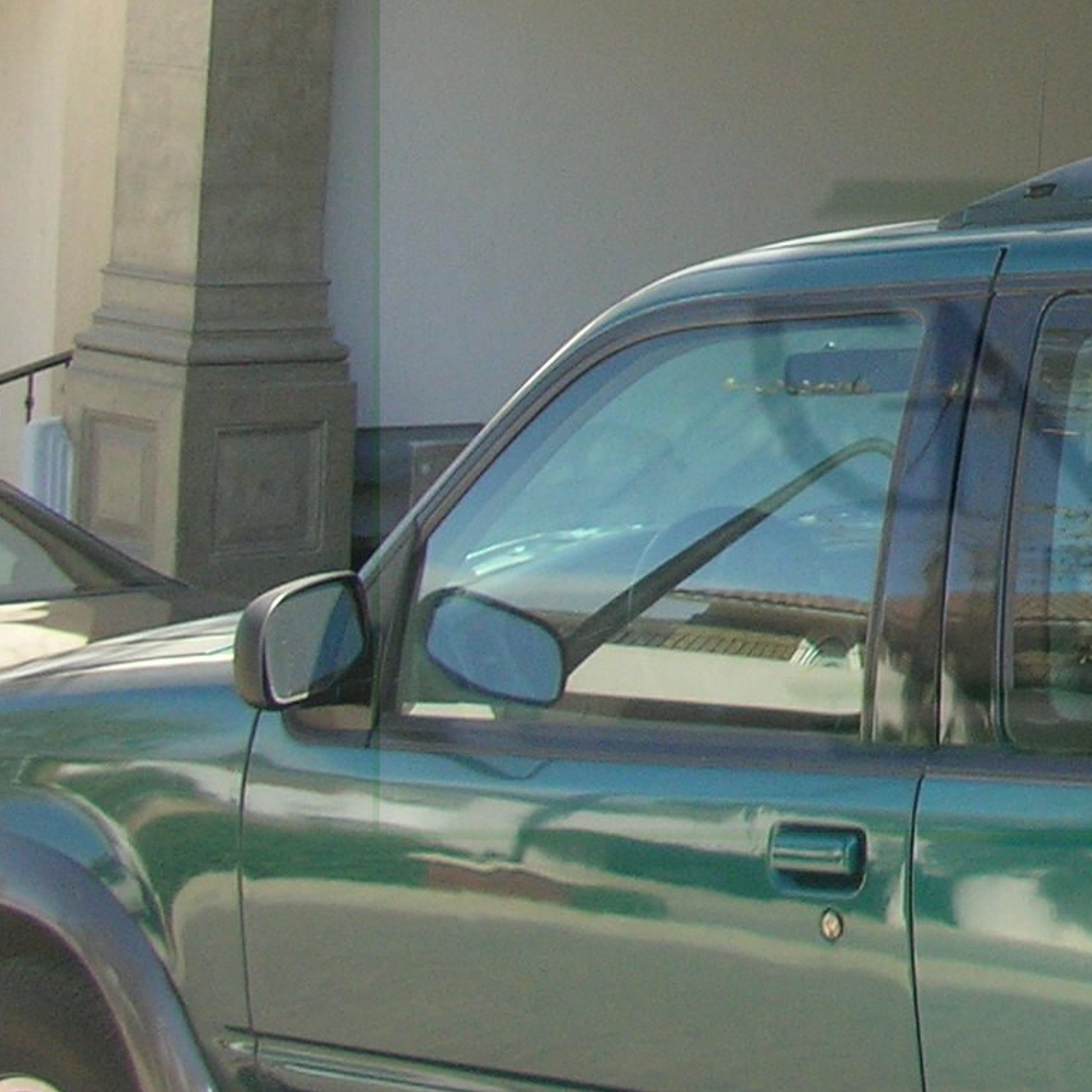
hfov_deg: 15.2
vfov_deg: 16.2
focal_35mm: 104
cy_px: -167
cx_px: 1749
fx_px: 3712
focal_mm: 5.8
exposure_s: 1/188
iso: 71
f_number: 3
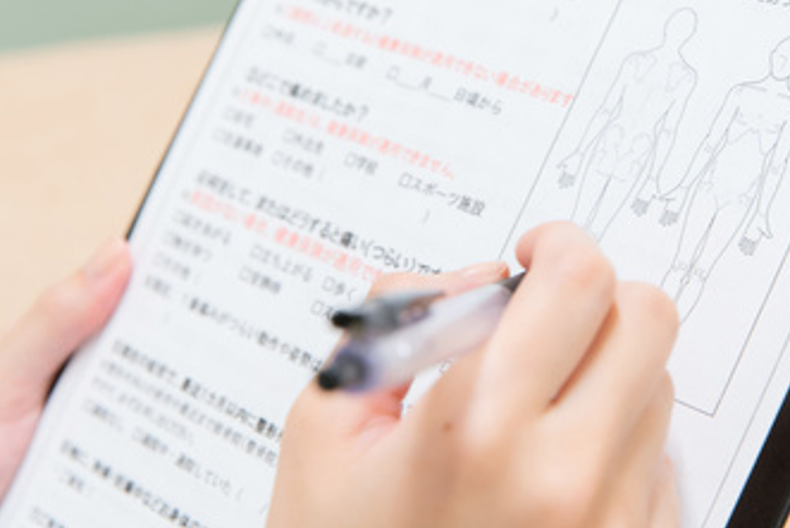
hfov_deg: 19.2
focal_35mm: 106
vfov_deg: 12.9
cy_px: 103
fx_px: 2327
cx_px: 544
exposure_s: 1/40
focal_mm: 65
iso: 800
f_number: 5
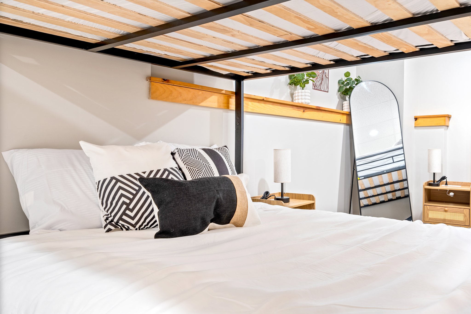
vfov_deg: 43.6
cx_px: 236
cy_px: 157
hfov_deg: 61.9
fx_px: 392
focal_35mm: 30
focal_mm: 30
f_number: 9
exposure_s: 2.5
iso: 64
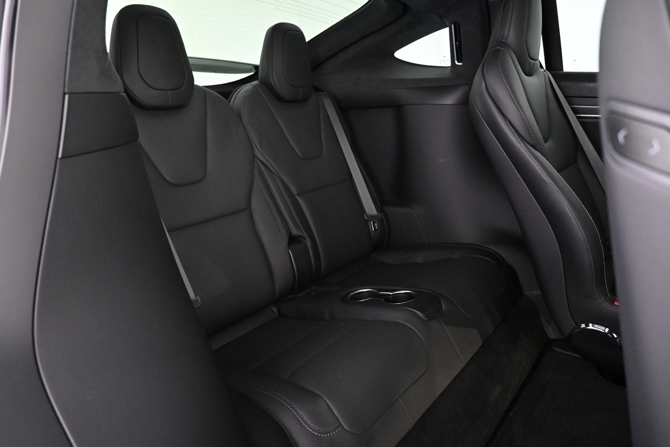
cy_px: 224
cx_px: 335
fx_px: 447
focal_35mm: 24
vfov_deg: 53.1
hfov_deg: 73.7
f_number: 3.5
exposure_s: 1/15
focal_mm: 16
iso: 4000
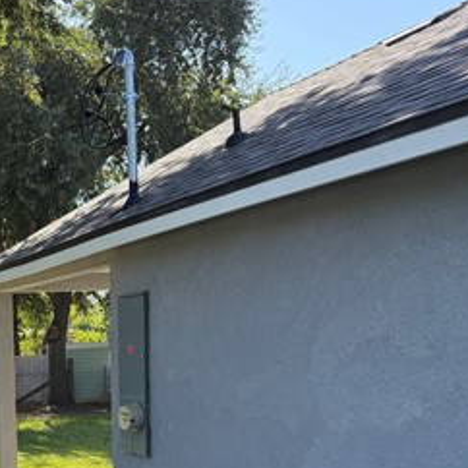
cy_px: 404
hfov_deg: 27.6
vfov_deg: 29.5
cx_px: -64
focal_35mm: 56
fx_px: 857
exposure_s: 1/1385
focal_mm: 6.76
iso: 100
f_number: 1.78
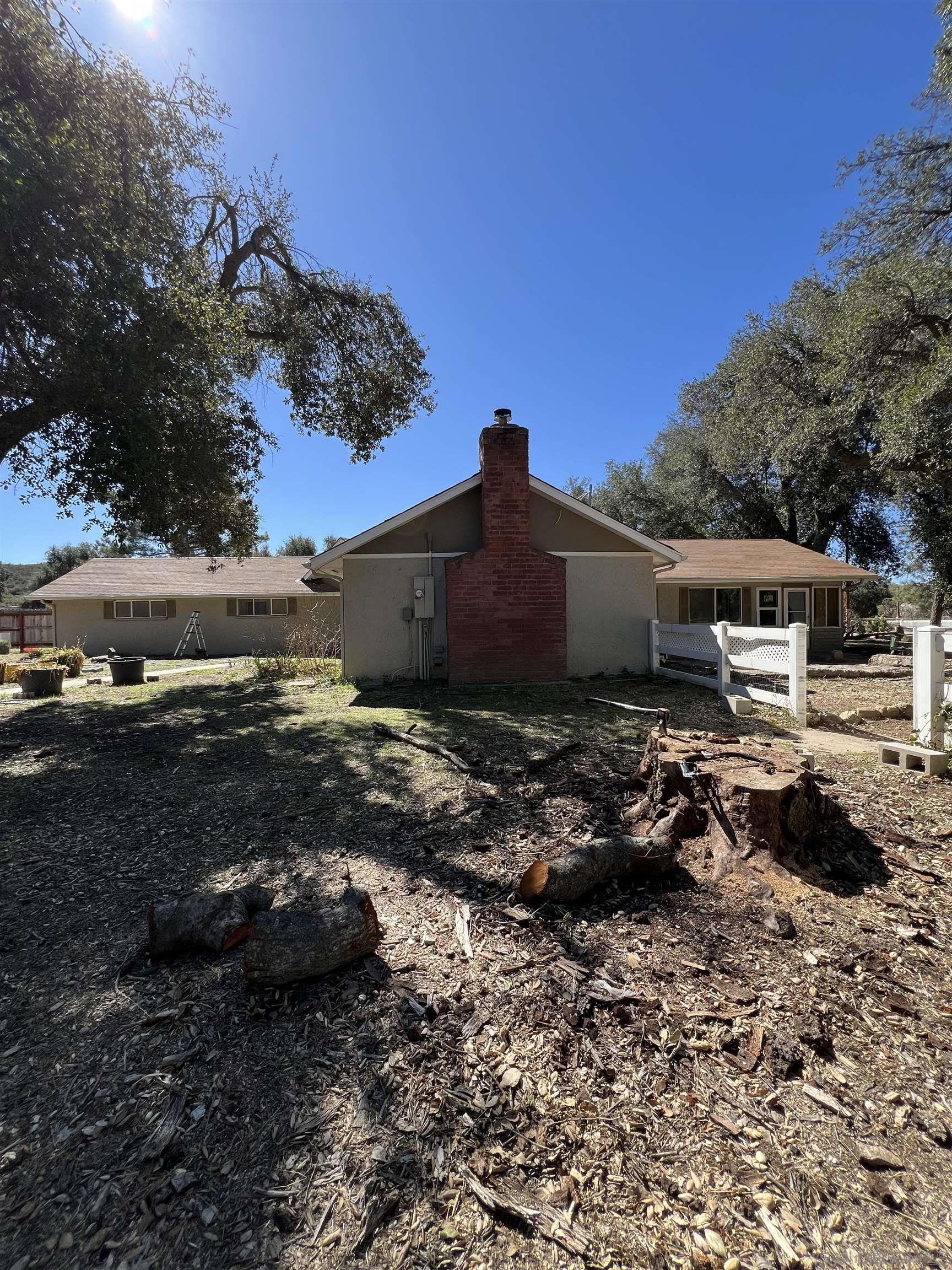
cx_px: 476
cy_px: 635
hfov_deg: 89.9
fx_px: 477
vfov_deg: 106.2
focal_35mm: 13
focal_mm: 1.57
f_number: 1.8
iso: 32
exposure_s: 1/699
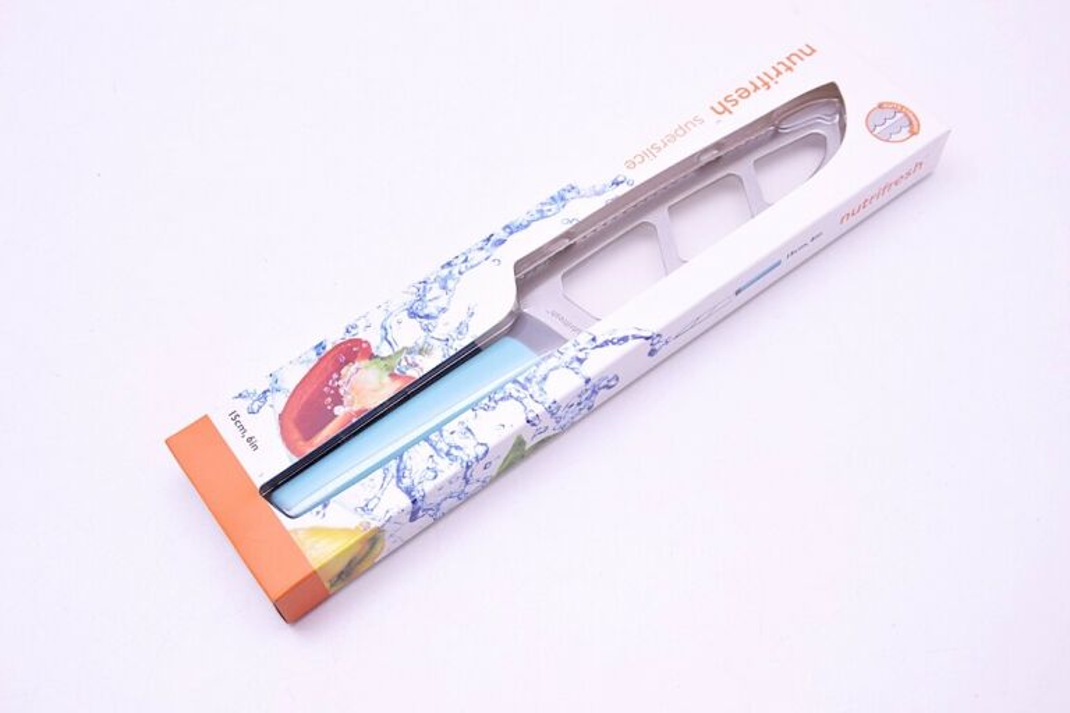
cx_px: 535
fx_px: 1159
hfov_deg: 49.6
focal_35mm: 39
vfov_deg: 34.2
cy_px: 356
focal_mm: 26
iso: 400
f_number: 5.6
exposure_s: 1/160
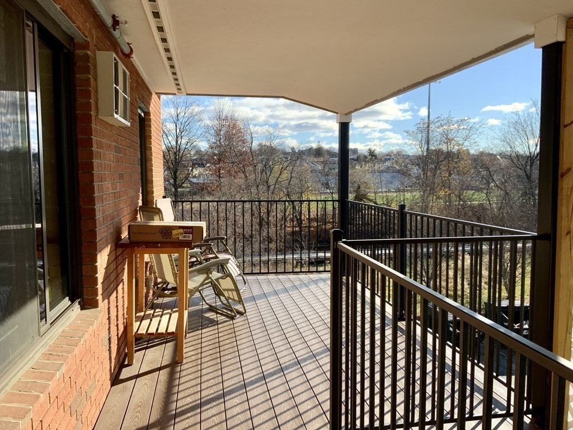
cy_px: 215
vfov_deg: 48.2
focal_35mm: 29
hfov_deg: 61.7
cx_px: 286
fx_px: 480
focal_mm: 3
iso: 16
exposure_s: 1/912
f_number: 1.8
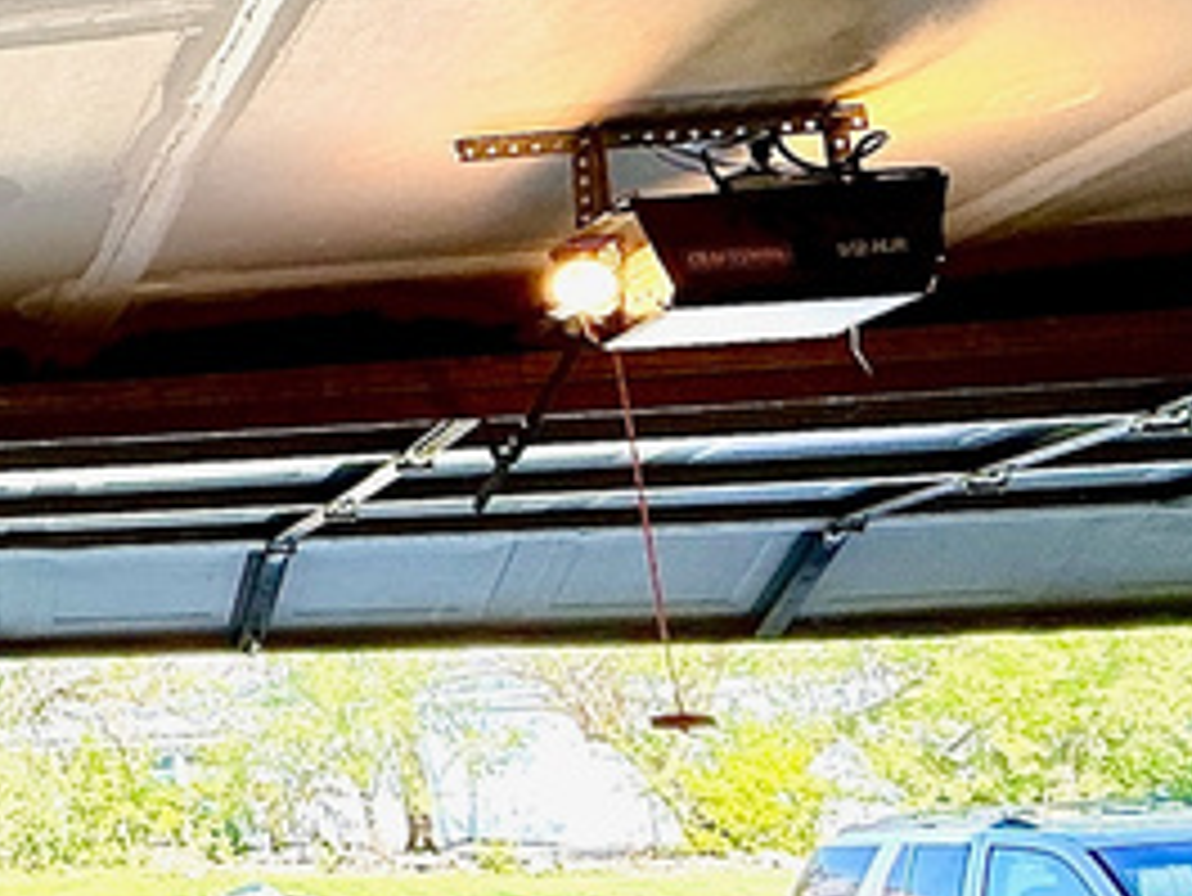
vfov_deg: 27.0
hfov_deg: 24.5
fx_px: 1860
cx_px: -729
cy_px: 383
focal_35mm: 54
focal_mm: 2.22
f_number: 2.2
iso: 80
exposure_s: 1/99
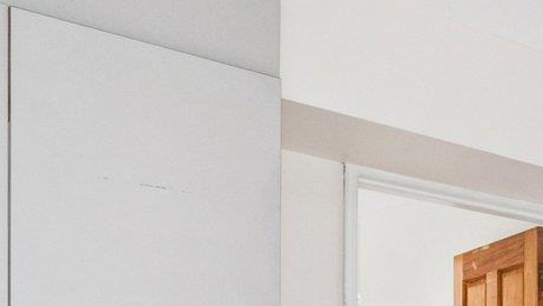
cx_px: 857
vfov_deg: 16.6
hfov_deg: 23.9
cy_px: 477
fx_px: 936
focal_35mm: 65
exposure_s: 1/20
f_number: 8
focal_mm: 7
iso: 400
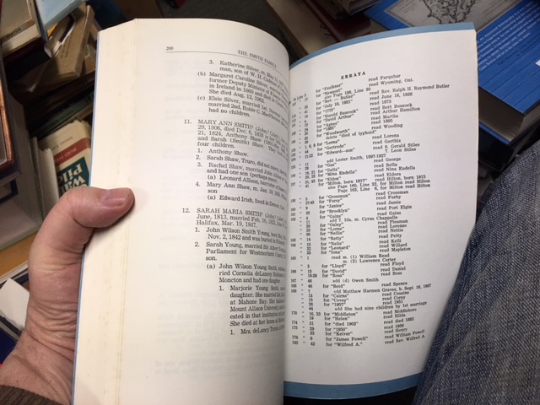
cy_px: 202
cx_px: 270
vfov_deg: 48.2
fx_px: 452
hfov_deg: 61.7
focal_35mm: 29
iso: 32
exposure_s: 1/30
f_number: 2.2
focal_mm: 4.15
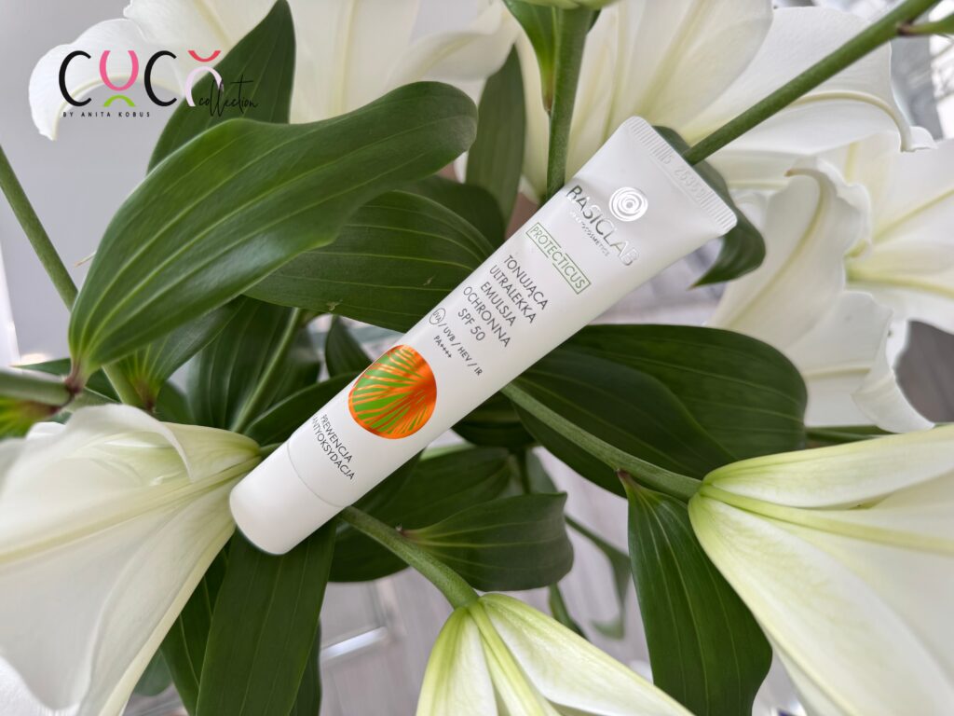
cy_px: 358
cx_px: 477
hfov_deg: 71.6
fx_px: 661
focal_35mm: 24
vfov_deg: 56.8
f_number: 1.78
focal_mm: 6.76
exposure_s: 1/122
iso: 50
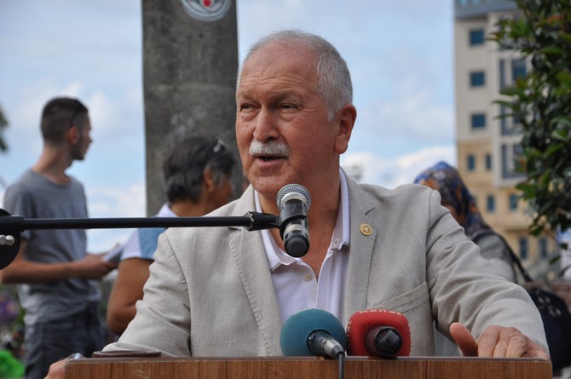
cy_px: 190
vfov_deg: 12.1
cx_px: 286
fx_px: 1782
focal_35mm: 112
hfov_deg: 18.2
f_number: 6.3
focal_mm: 75
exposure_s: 1/640
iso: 200
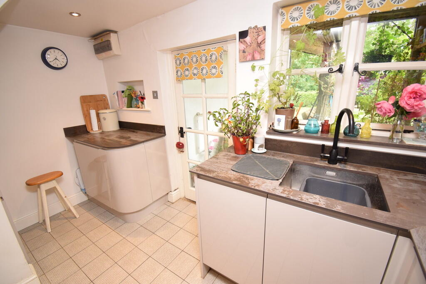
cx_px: 213
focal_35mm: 15
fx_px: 178
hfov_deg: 100.4
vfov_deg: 77.3
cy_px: 142
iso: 800
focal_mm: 10
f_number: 5
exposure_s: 1/100
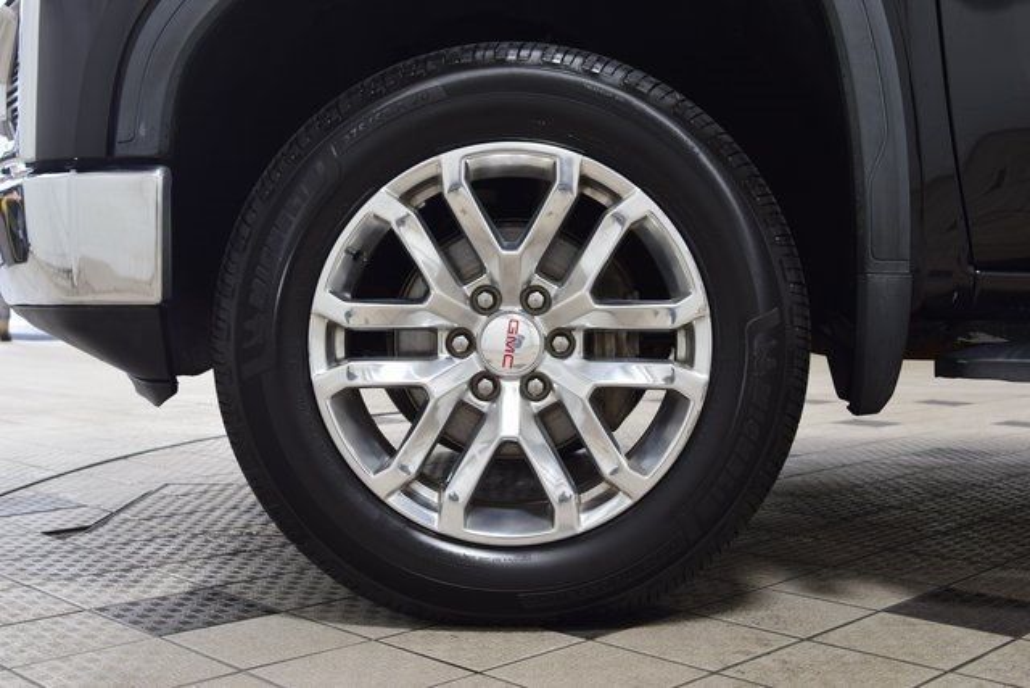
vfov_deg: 29.9
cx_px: 515
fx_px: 1288
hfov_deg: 43.6
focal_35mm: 45
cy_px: 344
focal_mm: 30
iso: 640
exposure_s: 1/15
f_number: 6.3
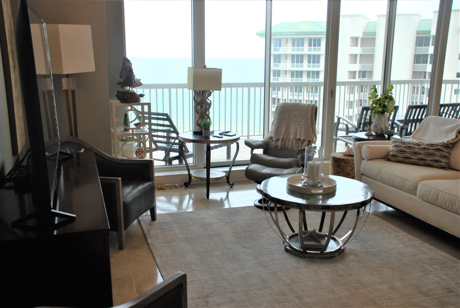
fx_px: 461
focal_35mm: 36
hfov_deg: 53.1
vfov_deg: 37.0
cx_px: 230
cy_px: 154
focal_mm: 24
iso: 200
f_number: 4.5
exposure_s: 1/80
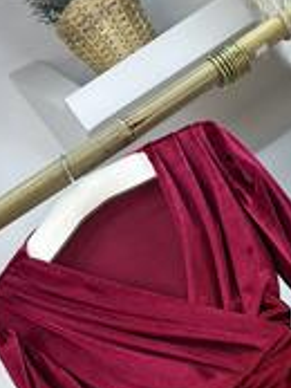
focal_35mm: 111
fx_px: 1243
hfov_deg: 13.1
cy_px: 422
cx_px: 309
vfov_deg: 17.2
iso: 100
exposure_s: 1/100
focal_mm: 6.86
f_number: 1.78
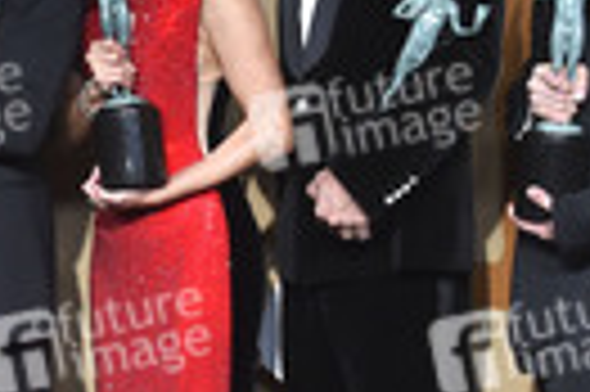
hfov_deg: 15.3
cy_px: 230
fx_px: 2144
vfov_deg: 10.4
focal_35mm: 131
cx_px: -27
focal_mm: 38
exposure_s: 1/250
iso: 2500
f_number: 7.1
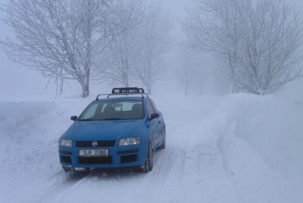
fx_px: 337
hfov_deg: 48.4
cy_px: 97
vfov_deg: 33.4
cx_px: 152
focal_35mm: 40
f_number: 8
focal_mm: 7.8
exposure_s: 1/350
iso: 100
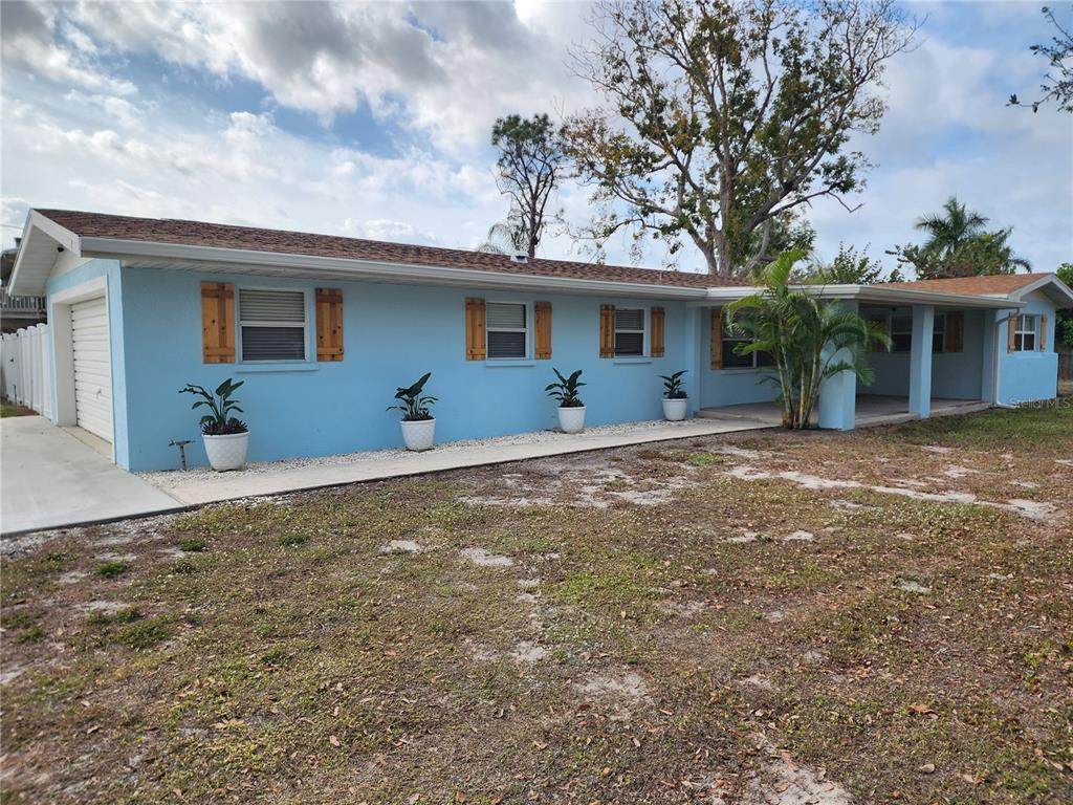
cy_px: 402
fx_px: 713
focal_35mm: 23
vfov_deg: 58.9
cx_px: 536
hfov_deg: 73.9
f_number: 1.8
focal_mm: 6.4
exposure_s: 1/1238
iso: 12
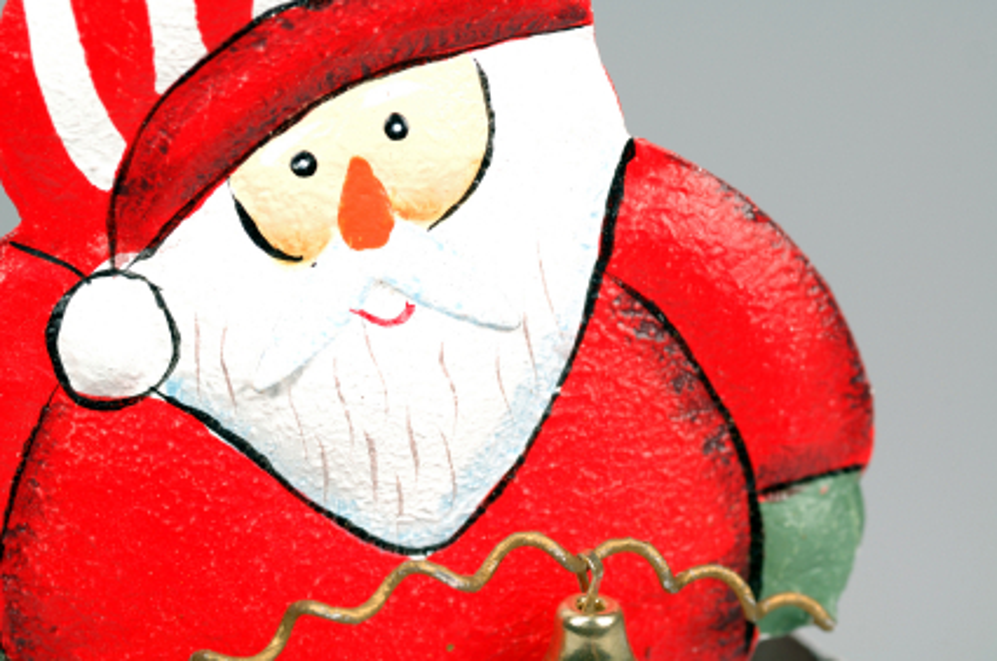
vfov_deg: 10.1
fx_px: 3733
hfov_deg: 15.2
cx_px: 498
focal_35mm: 135
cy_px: 330
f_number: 9
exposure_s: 1/15
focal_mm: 90
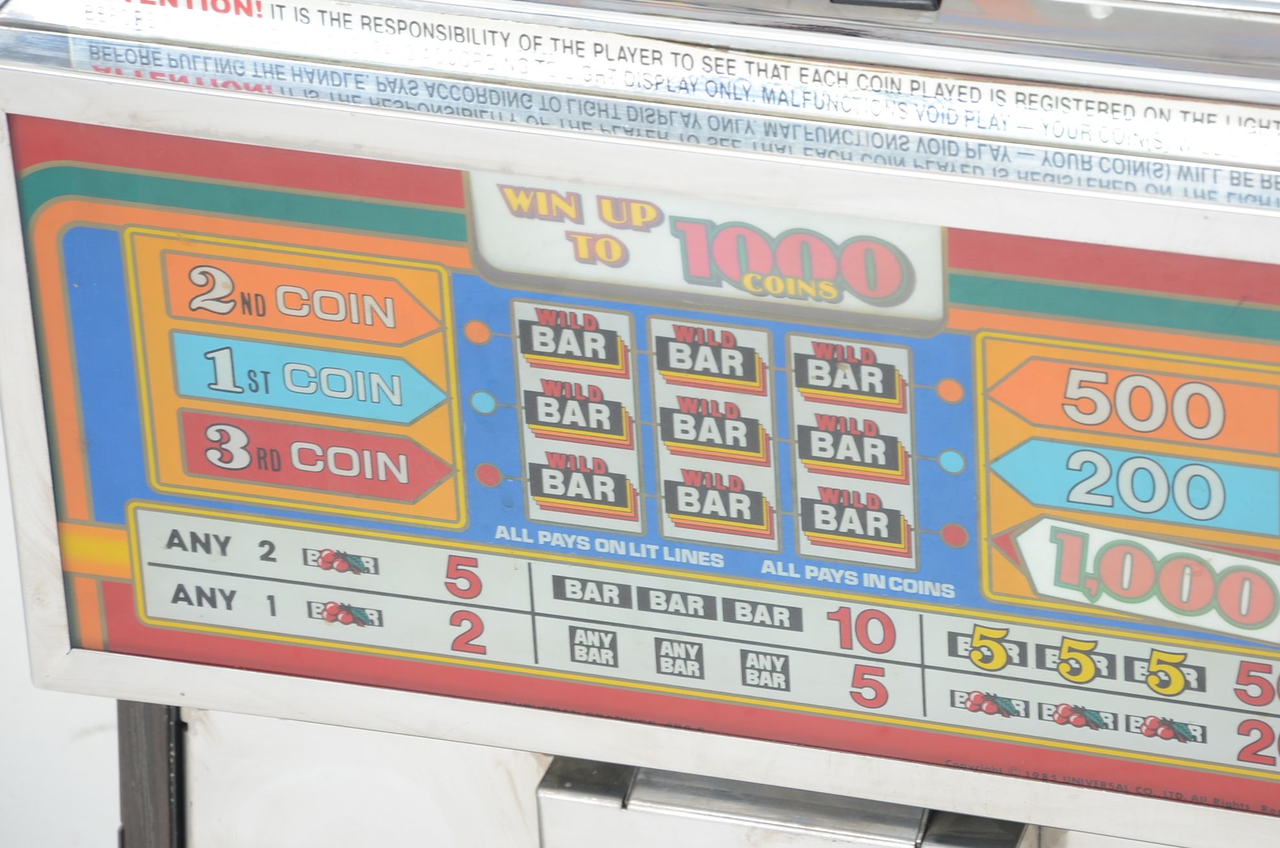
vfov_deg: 7.0
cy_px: 320
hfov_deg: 10.5
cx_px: 762
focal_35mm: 197
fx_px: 6976
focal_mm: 105
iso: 200
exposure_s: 1/80
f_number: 5.6
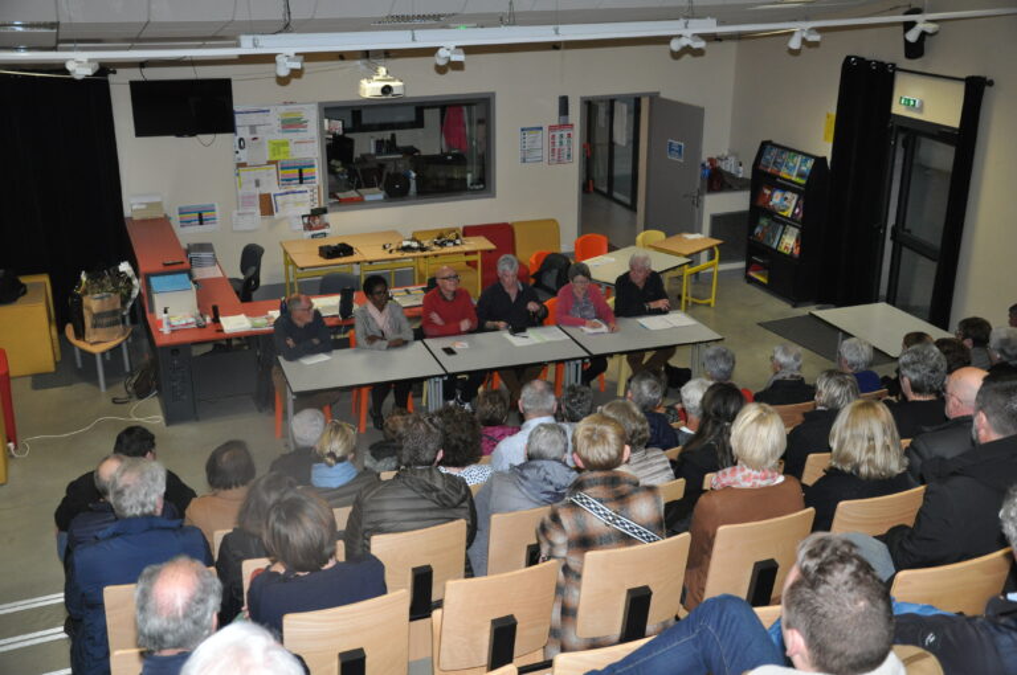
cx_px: 508
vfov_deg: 31.8
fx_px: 1185
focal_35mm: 42
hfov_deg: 46.5
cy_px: 338
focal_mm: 28
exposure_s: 1/60
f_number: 4
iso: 800
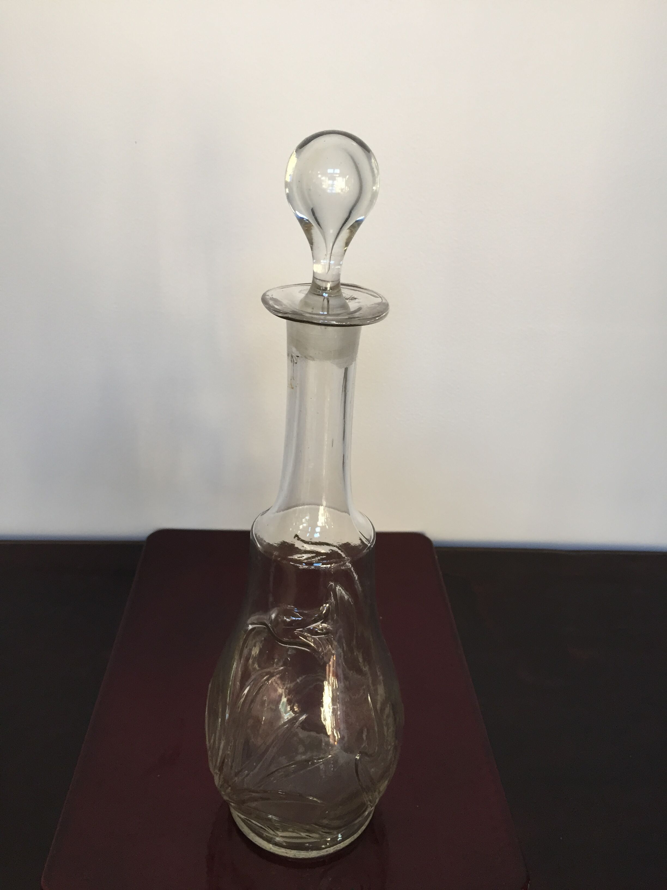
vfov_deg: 61.7
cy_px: 445
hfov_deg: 48.2
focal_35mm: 29
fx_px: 745
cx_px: 334
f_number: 2.2
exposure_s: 1/33
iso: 100
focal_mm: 4.15
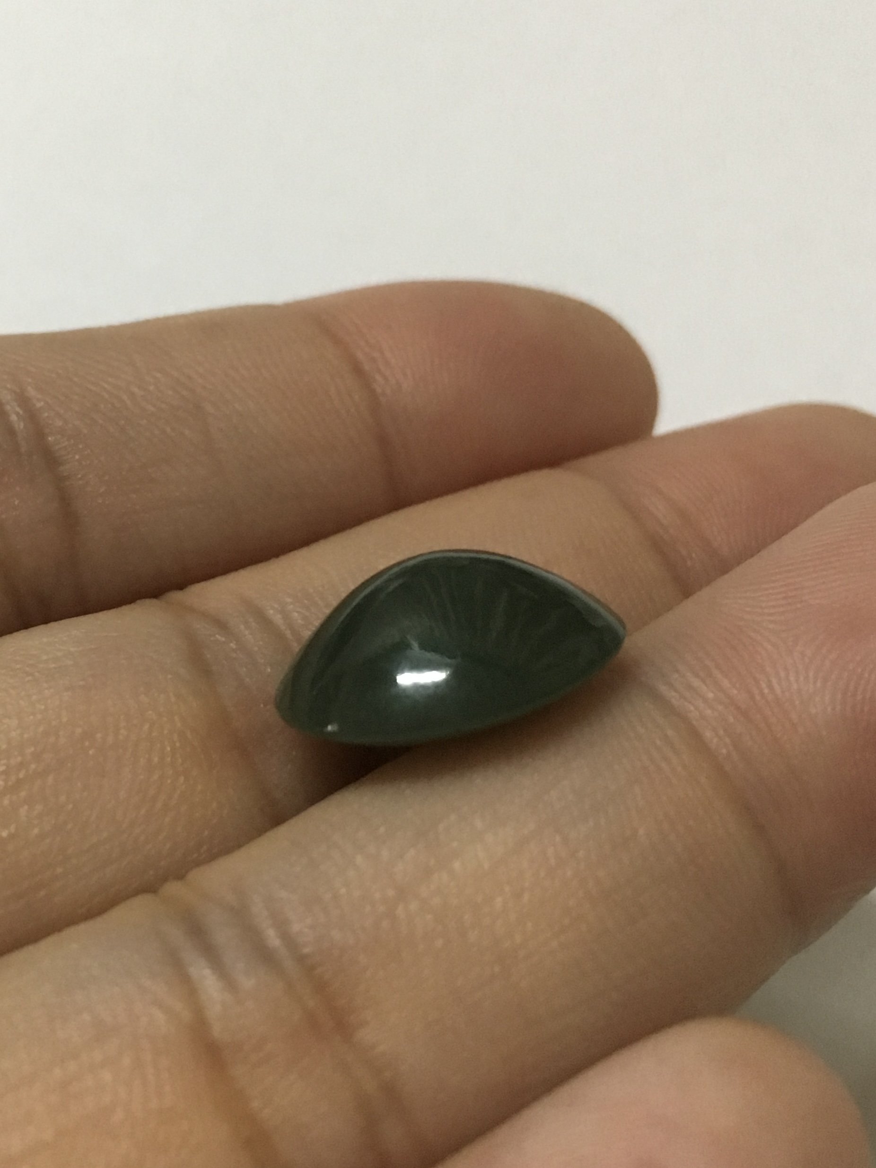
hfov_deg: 48.2
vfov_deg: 61.7
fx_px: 978
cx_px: 438
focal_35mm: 29
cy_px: 584
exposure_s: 1/17
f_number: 2.2
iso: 200
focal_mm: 4.15
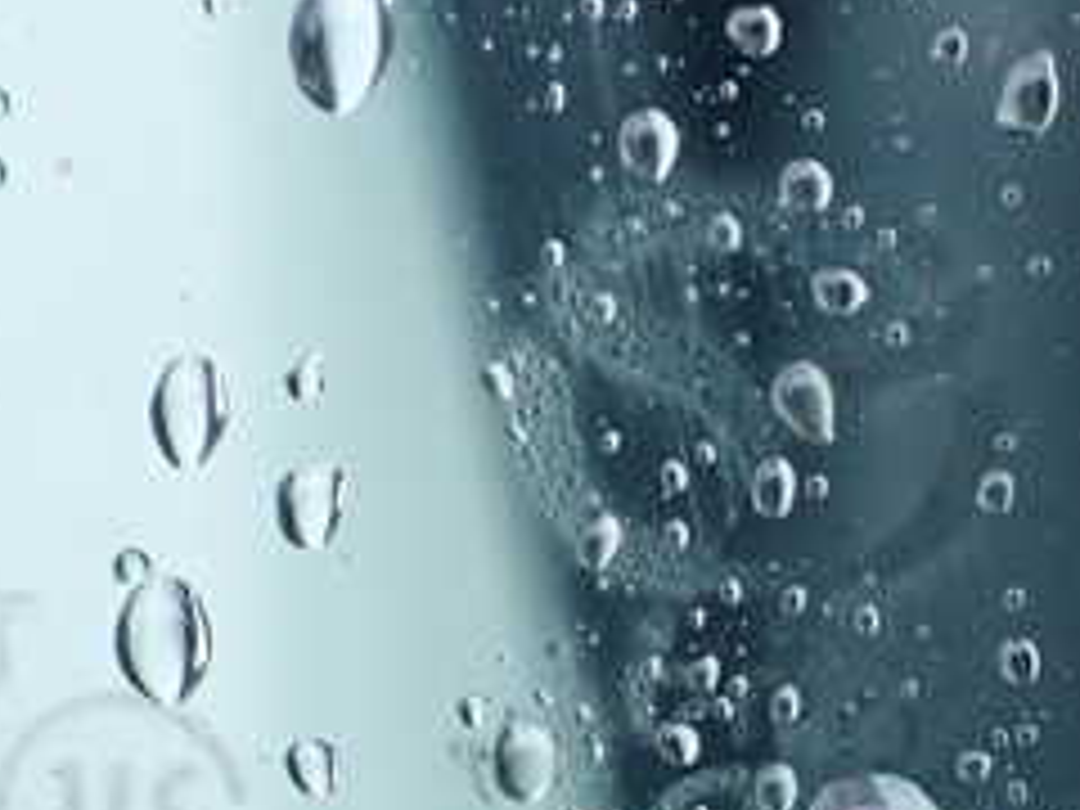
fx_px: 2340
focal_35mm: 75
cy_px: 738
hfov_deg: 25.8
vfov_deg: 19.3
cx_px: 774
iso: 320
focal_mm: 5.4
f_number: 2.3
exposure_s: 1/125
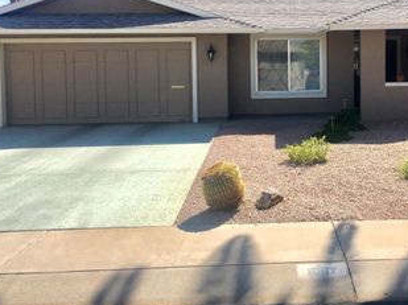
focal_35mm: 47
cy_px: 96
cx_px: 290
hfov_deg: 39.7
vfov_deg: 30.5
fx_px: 553
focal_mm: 4.15
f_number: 2.2
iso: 25
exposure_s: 1/1538
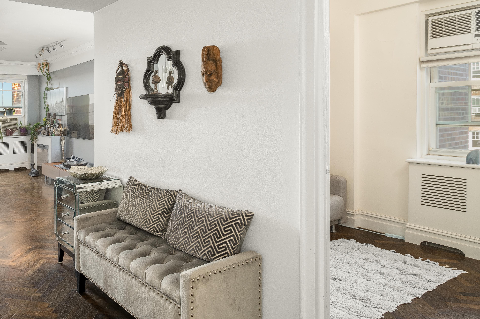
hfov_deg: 64.1
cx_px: 130
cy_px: 122
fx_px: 360
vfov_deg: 47.5
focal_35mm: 27
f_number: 11
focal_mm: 17
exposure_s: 3.2
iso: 400
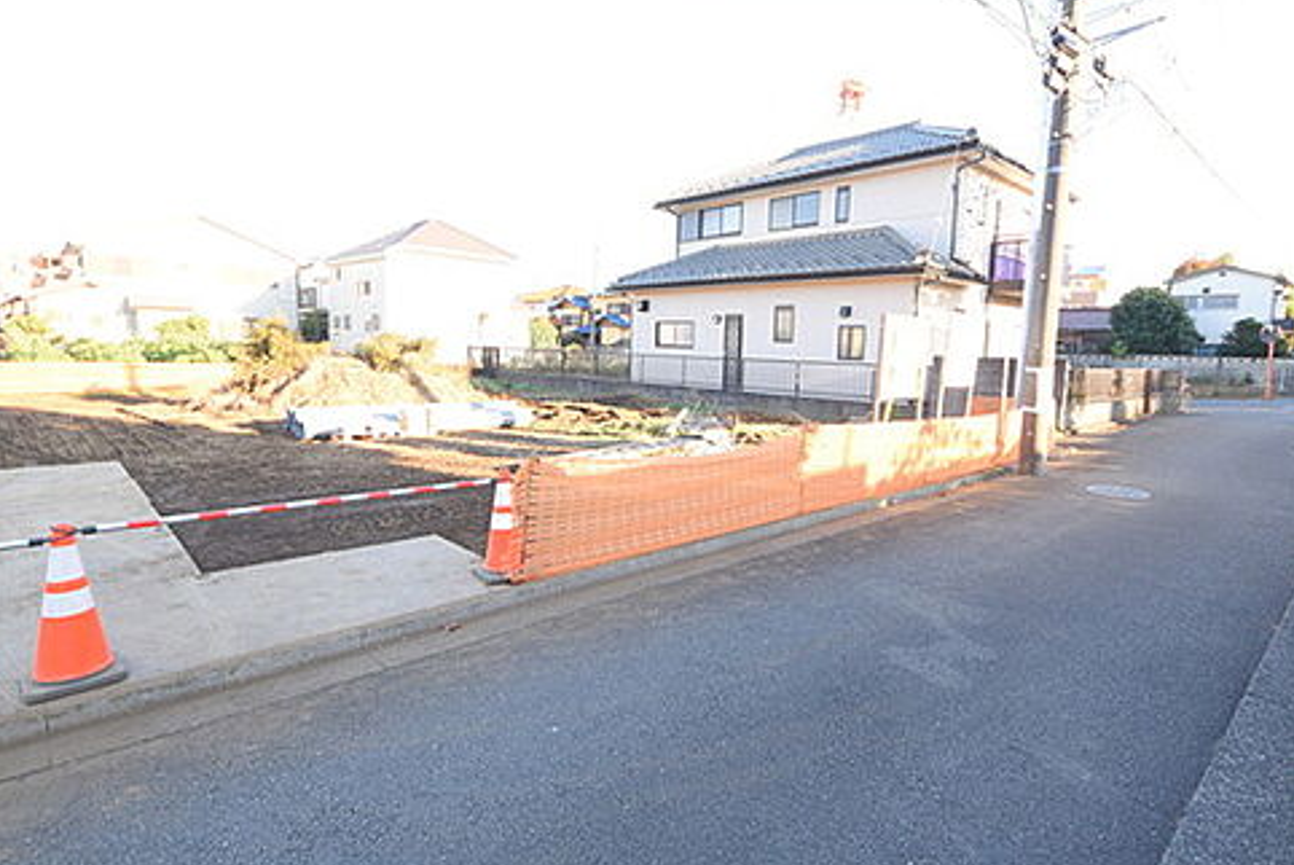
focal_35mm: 18
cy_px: 411
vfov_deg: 66.5
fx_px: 659
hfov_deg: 88.8
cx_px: 698
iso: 400
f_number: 6.3
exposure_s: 1/160
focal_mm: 9.5
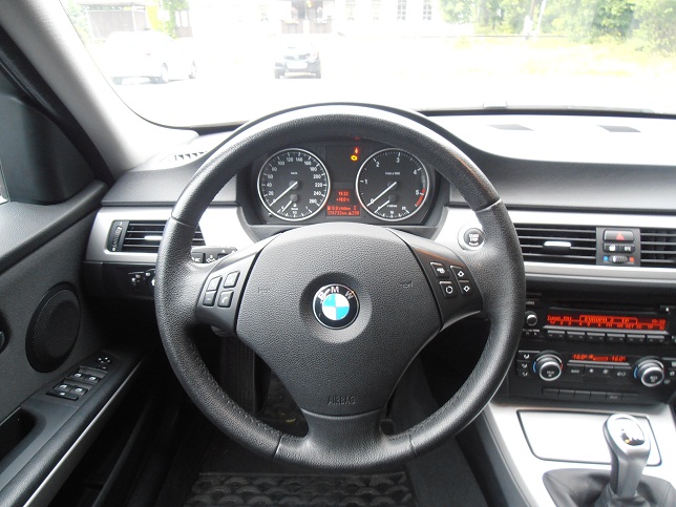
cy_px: 254
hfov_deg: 71.6
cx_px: 338
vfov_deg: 56.8
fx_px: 469
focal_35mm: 24
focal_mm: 4.2
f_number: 3
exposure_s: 1/6
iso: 125
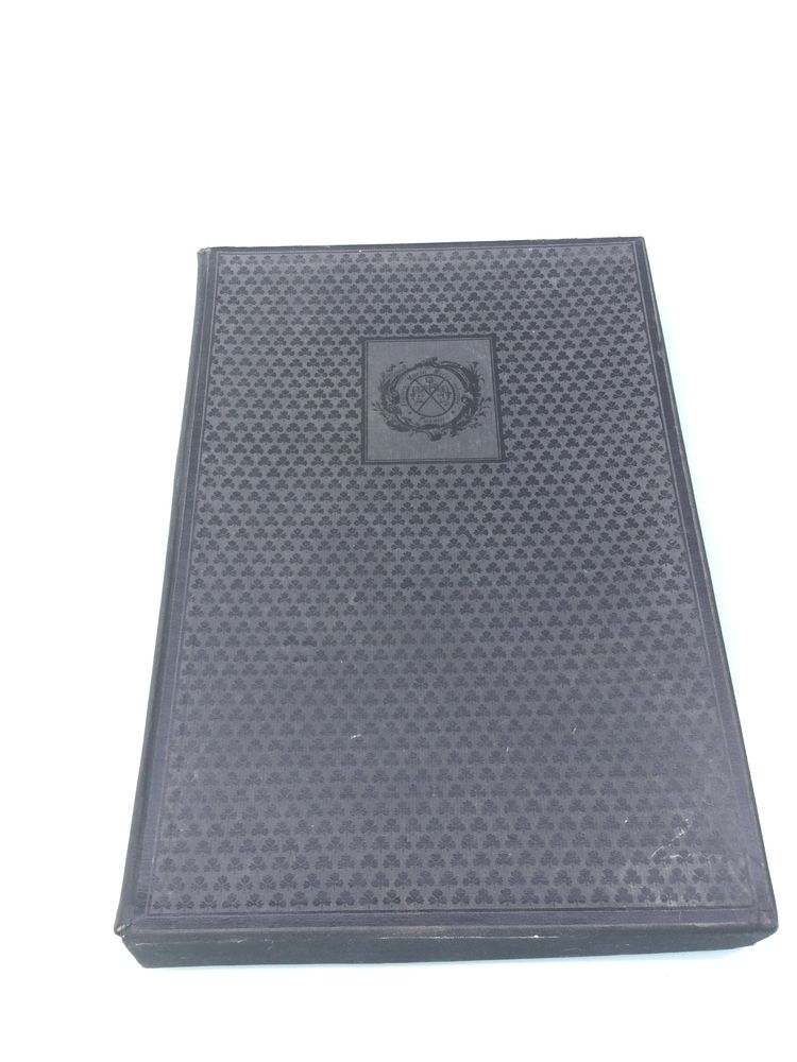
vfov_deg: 58.4
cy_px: 531
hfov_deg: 45.4
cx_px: 398
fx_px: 952
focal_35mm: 31
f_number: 2.4
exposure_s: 1/100
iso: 32
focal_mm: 3.3
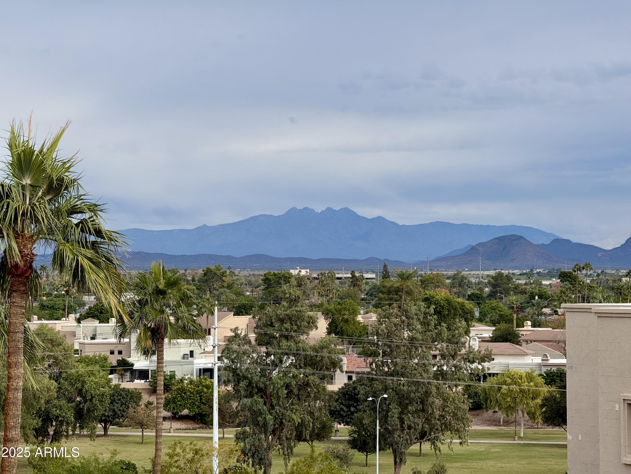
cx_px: 316
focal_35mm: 120
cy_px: 237
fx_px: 2187
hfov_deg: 16.4
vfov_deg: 12.3
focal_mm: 15.66
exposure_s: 1/1577
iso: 64
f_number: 2.8
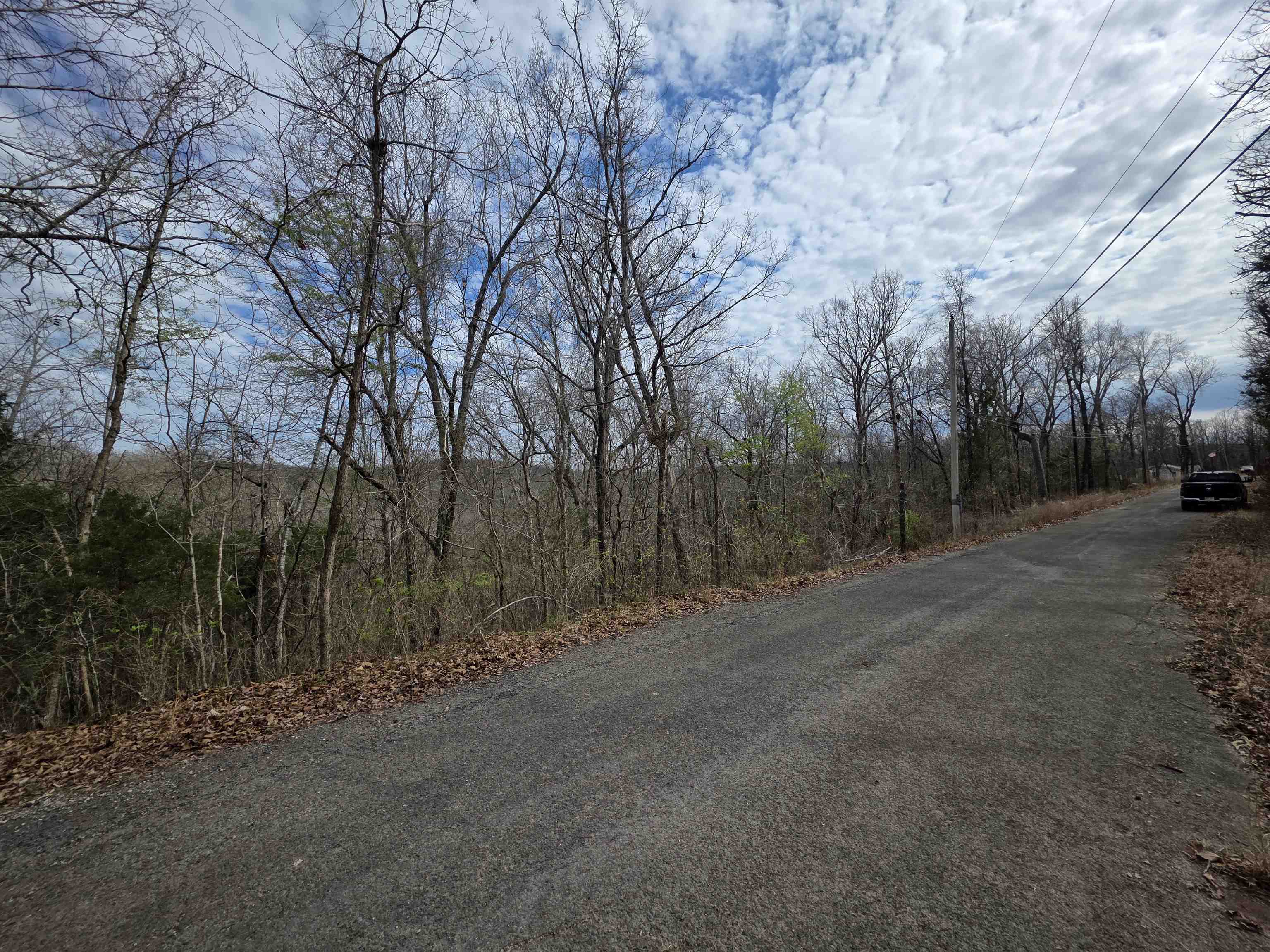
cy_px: 476
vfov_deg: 89.9
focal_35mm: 13
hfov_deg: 106.2
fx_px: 477
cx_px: 635
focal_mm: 2.2
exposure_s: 1/2628
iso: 40
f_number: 1.9
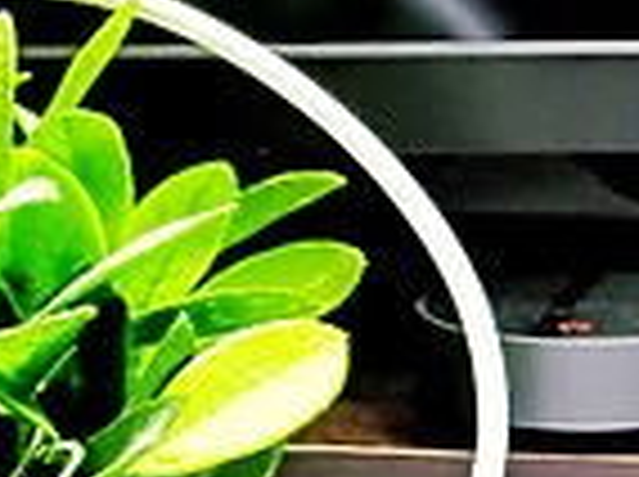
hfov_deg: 14.9
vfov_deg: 12.2
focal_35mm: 117
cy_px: 634
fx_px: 2156
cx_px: 1116
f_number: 1.9
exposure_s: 1/120
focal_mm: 8.7
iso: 316
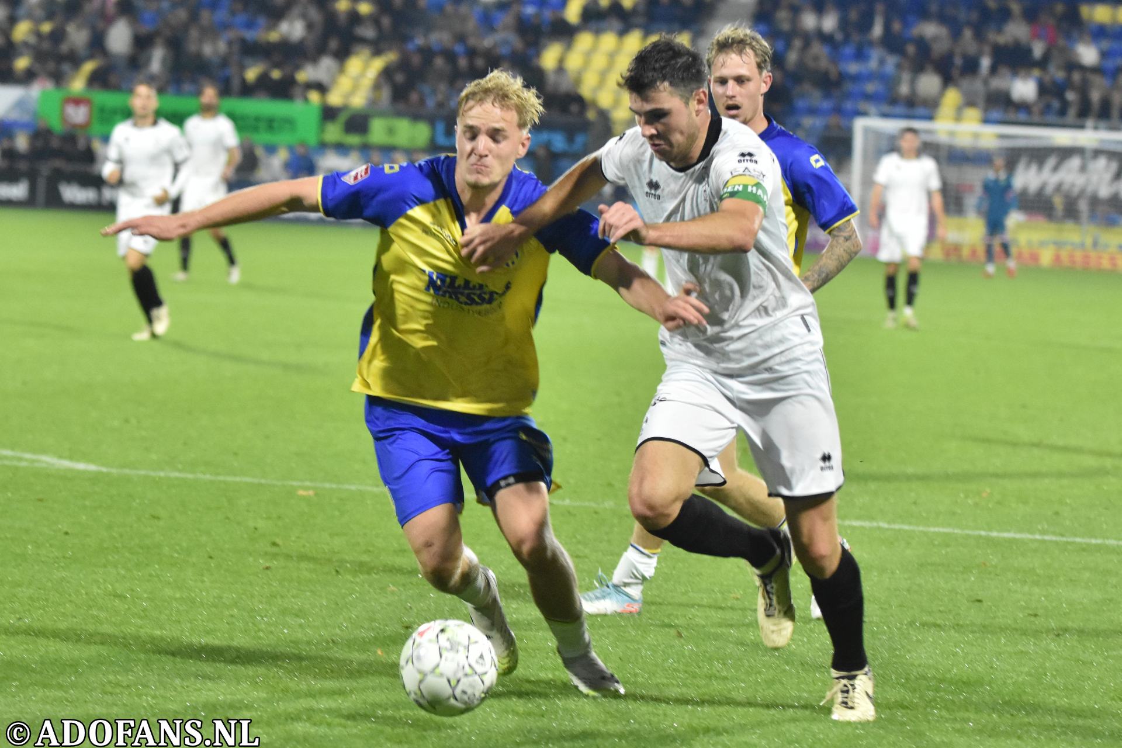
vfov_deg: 9.3
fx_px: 4581
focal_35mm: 147
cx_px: 561
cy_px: 374
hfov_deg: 14.0
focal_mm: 98
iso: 2500
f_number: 2.8
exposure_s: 1/500
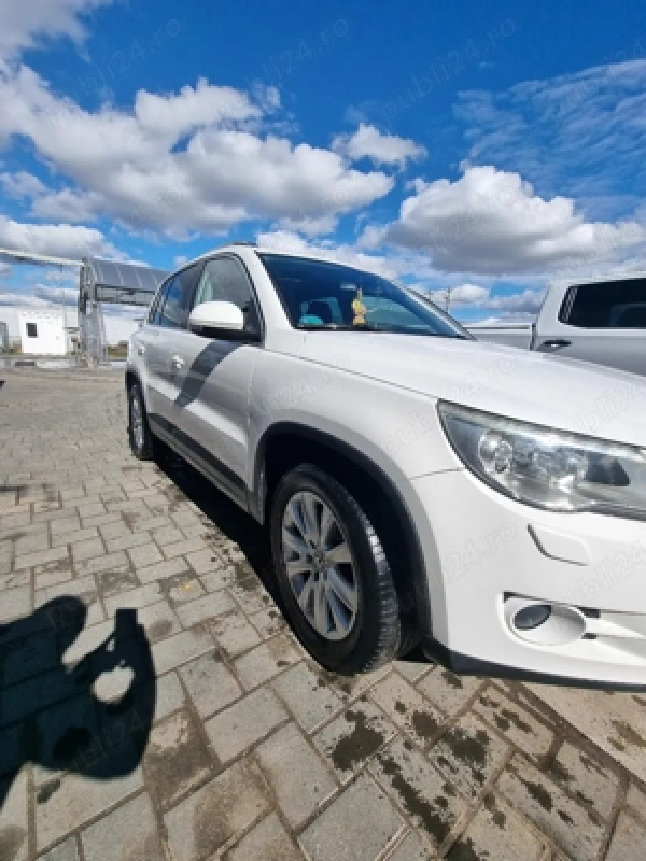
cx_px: 323
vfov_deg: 106.2
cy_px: 430
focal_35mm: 13
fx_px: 323
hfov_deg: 89.9
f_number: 2.2
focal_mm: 2.2
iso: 50
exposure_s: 1/3333
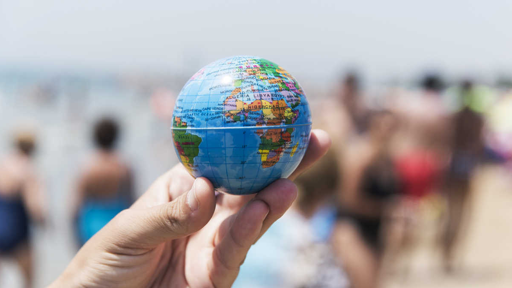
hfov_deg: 25.9
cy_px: 127
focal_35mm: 82
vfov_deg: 14.7
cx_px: 256
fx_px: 1113
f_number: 4.5
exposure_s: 1/800
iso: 64
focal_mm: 78
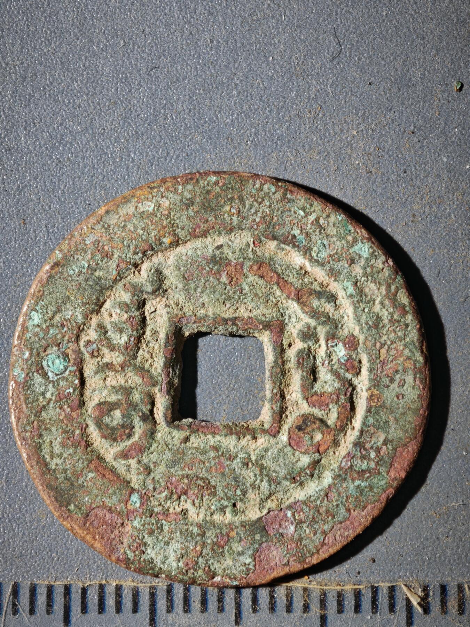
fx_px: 1865
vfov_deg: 19.1
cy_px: 314
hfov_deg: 14.4
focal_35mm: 103
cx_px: 235
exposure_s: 1/100
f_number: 2
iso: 125
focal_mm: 9
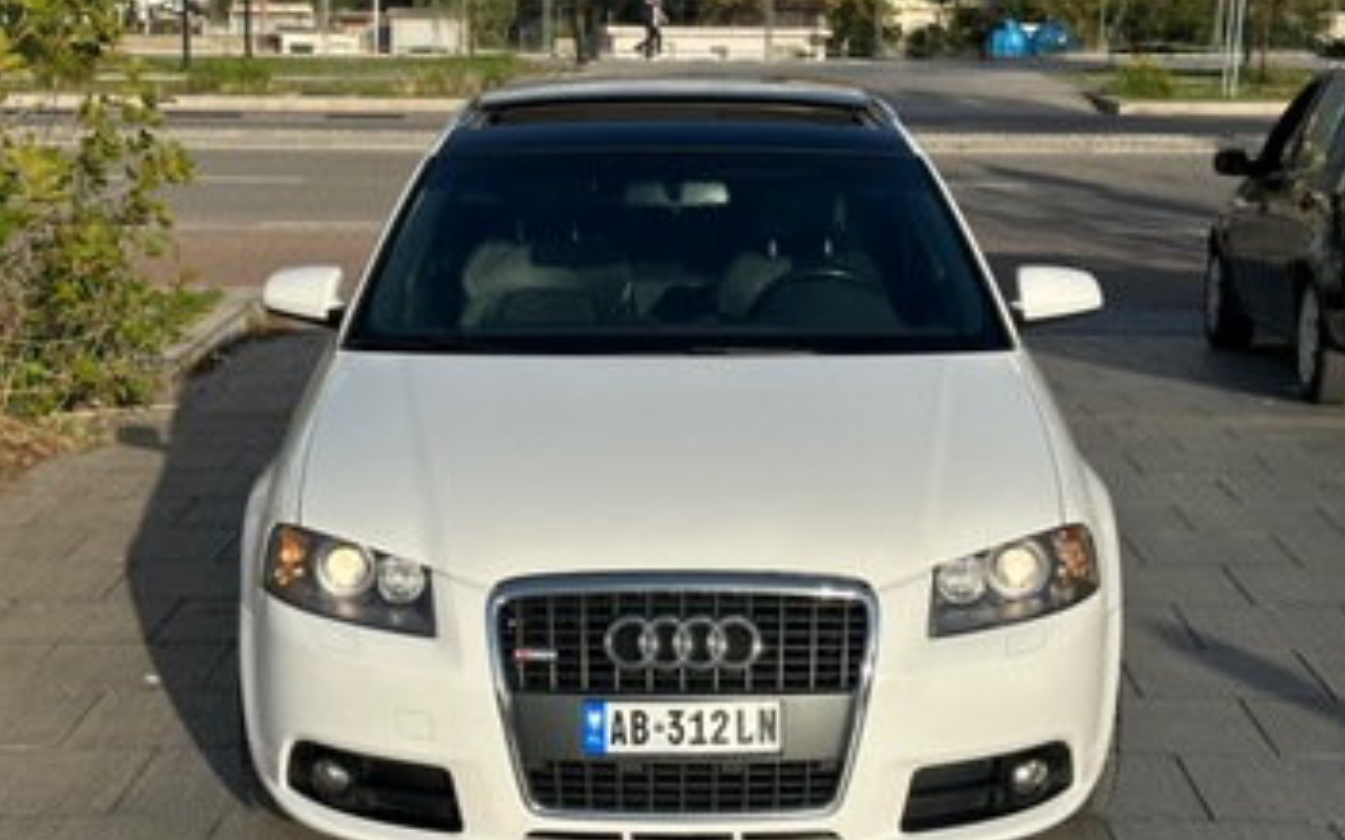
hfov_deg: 38.9
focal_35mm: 52
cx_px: 684
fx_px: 1906
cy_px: 401
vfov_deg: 24.9
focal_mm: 6.86
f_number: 1.78
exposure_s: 1/5000
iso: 64
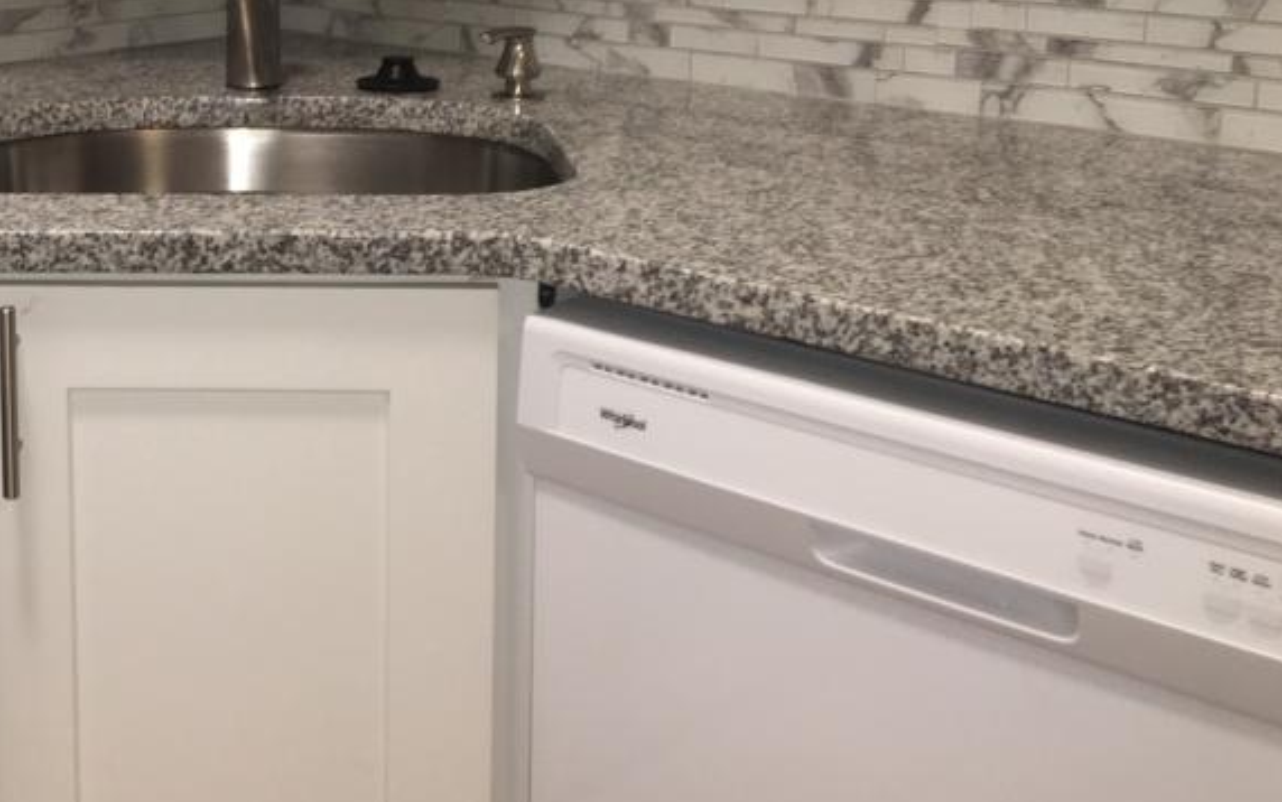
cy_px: 172
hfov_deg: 35.3
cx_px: 193
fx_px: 1922
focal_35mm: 55
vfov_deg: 23.3
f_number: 2.2
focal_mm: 4.15
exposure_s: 1/30
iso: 40
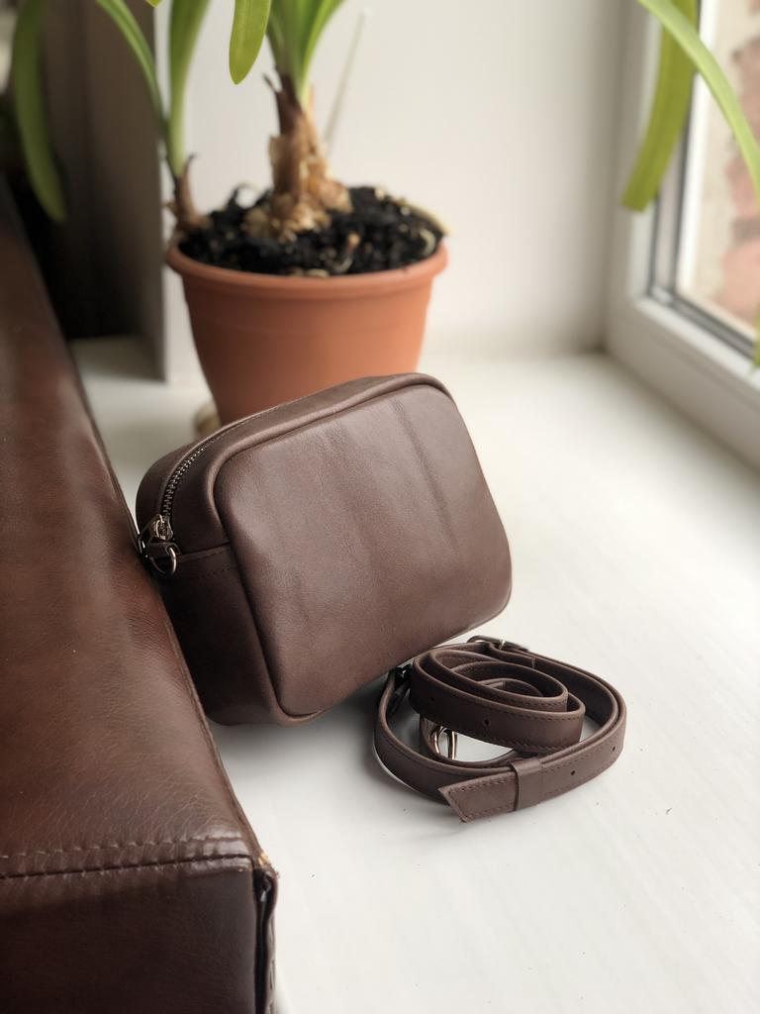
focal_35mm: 52
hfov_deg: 28.0
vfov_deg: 36.8
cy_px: 507
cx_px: 380
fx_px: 1522
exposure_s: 1/60
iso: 16
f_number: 2.4
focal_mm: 6
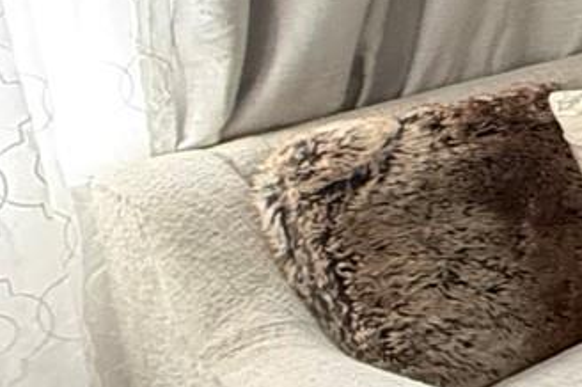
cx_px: 1689
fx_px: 1470
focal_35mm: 91
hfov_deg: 12.0
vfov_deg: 14.1
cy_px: -181
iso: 400
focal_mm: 2.22
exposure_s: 1/63
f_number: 2.2
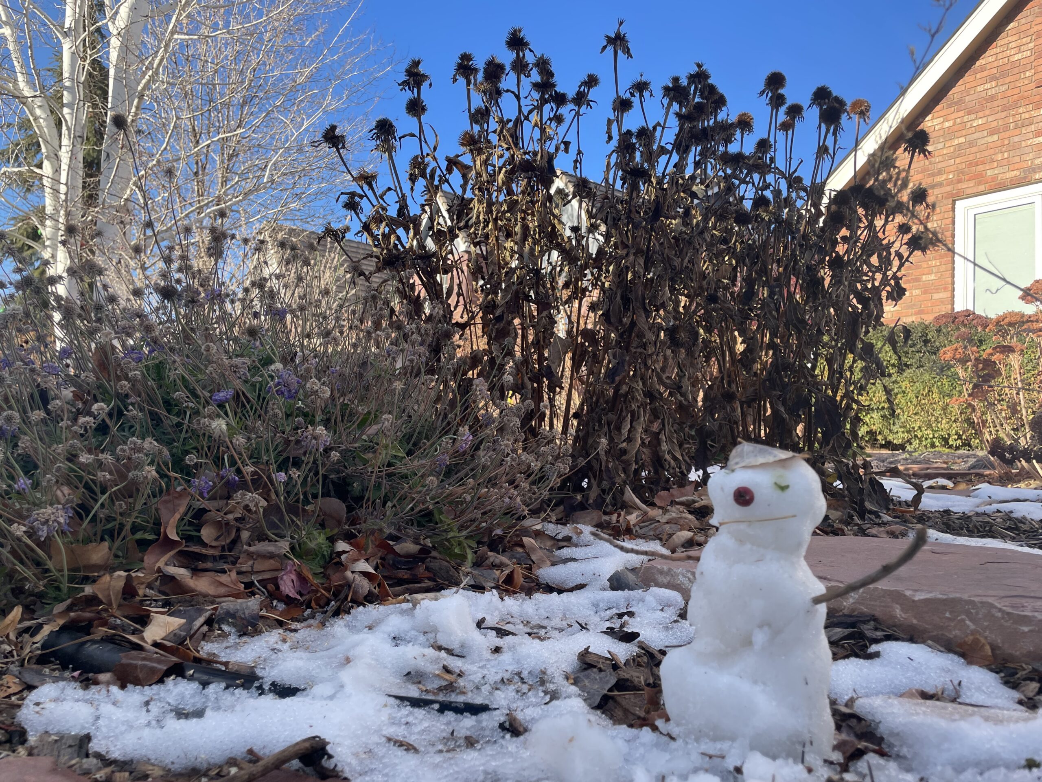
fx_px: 783
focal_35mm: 26
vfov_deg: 53.1
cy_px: 391
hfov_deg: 67.3
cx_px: 521
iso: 32
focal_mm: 4.2
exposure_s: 1/729
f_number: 1.6
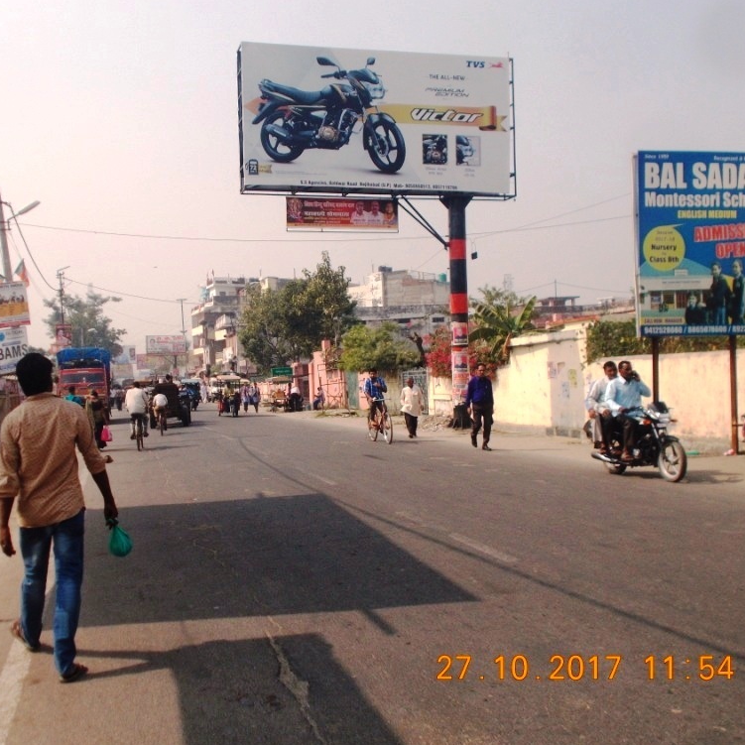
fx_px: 998
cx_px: 278
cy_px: 377
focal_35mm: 41
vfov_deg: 40.9
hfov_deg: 40.6
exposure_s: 1/160
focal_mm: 6
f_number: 9.2
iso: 80
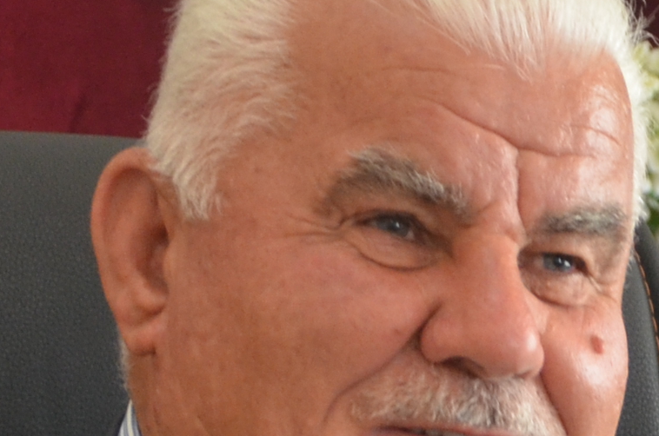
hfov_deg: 7.4
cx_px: 503
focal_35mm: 278
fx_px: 5078
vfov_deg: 4.9
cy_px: 619
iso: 1000
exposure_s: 1/40
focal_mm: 38
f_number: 4.5
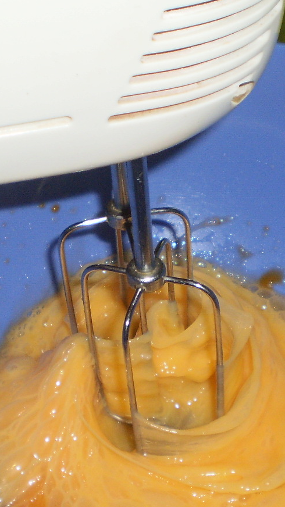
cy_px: 245
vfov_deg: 29.4
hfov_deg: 16.7
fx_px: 968
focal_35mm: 72
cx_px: 166
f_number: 3.1
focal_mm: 6.3
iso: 125
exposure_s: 1/30
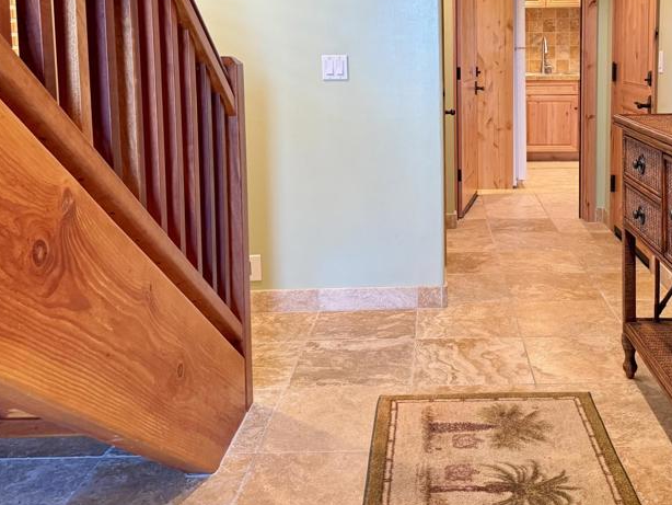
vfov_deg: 35.2
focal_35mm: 40
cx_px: 465
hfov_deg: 45.8
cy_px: 123
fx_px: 777
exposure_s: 1/60
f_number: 1.78
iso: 400
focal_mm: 6.76
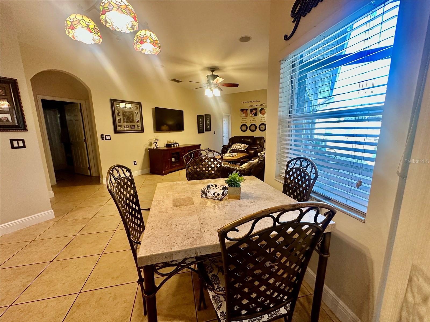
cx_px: 215
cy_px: 161
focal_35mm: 14
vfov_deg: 85.7
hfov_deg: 102.1
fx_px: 174
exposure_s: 1/120
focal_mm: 2.22
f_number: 2.2
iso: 320
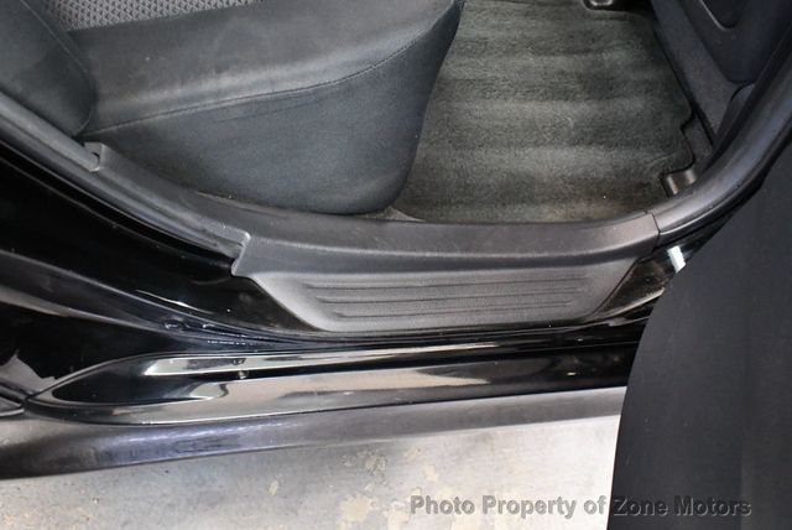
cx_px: 396
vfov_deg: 36.9
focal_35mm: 36
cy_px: 265
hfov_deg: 53.1
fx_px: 793
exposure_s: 1/60
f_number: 3.5
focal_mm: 18
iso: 7200
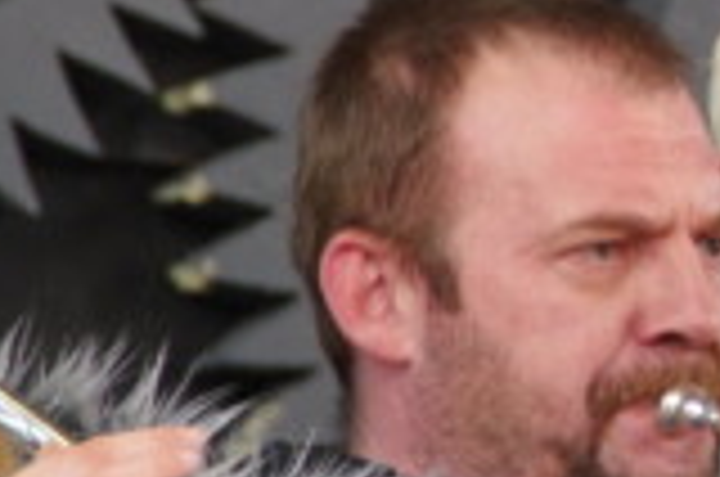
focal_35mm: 936
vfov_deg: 1.5
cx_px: 936
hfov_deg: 2.2
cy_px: 83
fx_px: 18683
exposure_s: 1/125
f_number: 6.3
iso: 3200
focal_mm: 200
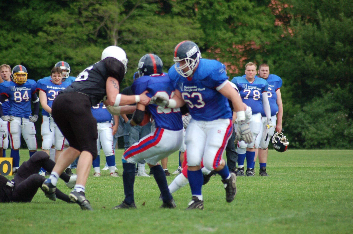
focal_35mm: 330
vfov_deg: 4.1
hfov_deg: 6.3
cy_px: 117
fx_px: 3230
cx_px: 176
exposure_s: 1/800
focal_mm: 220
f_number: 5.3
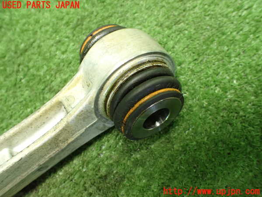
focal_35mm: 30
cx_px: 131
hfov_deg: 60.0
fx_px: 227
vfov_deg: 46.8
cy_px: 98
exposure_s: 1/60
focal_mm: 5.4
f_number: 2.3
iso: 800
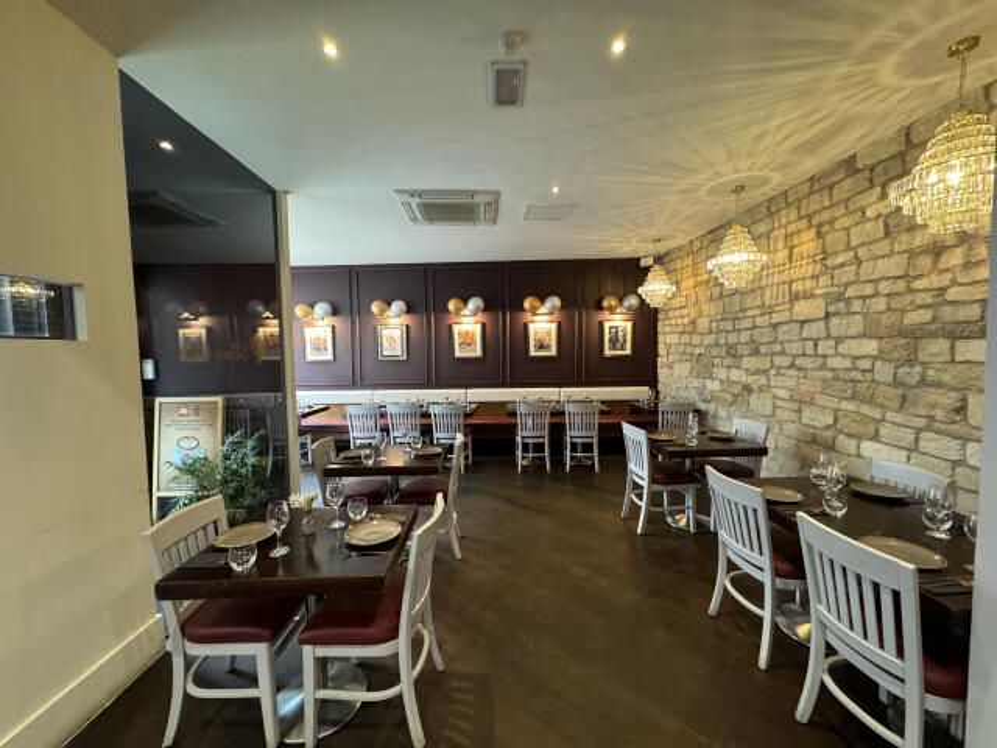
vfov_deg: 85.7
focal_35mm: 14
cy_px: 374
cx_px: 498
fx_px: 403
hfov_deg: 102.1
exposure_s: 1/50
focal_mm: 2.22
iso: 400
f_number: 2.2
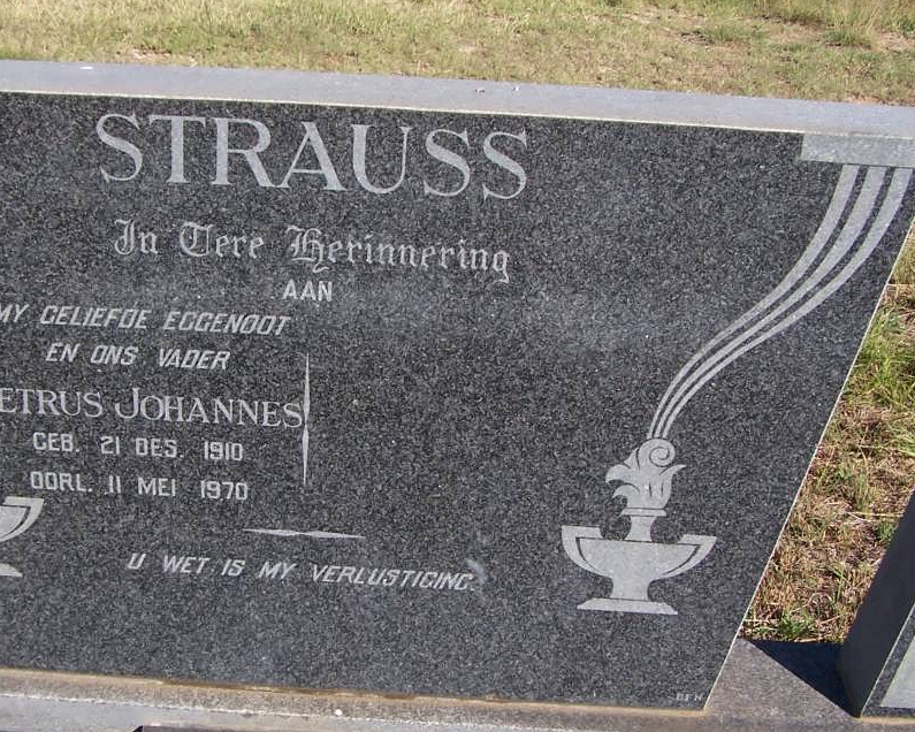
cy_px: 378
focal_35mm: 56
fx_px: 1517
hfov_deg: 33.5
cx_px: 374
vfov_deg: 27.1
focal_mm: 6.3
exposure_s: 1/750
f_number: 4
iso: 80
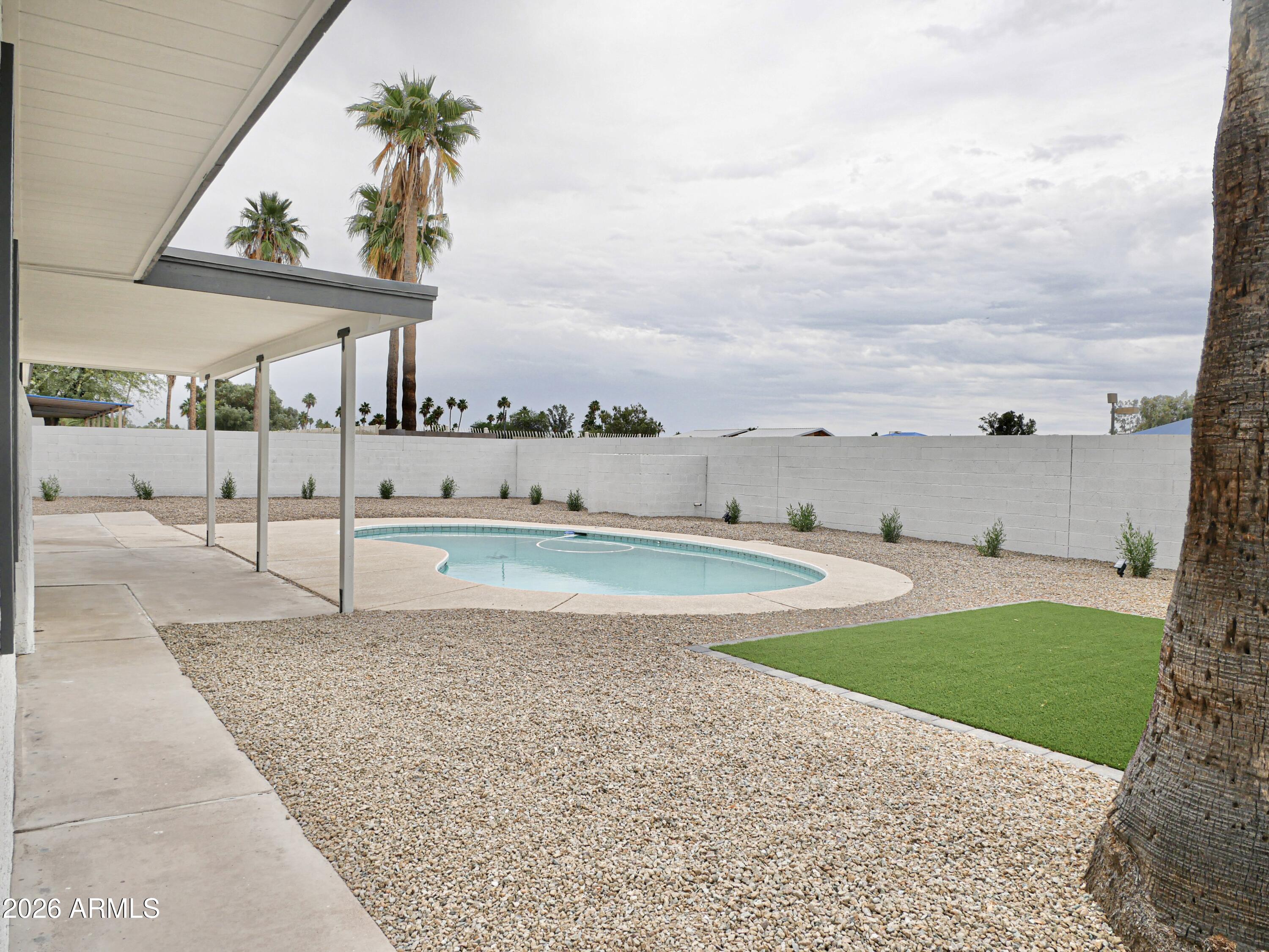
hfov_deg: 71.6
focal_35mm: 24
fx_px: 880
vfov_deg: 56.8
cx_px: 634
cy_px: 476
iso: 200
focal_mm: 12
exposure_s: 1/640
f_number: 8
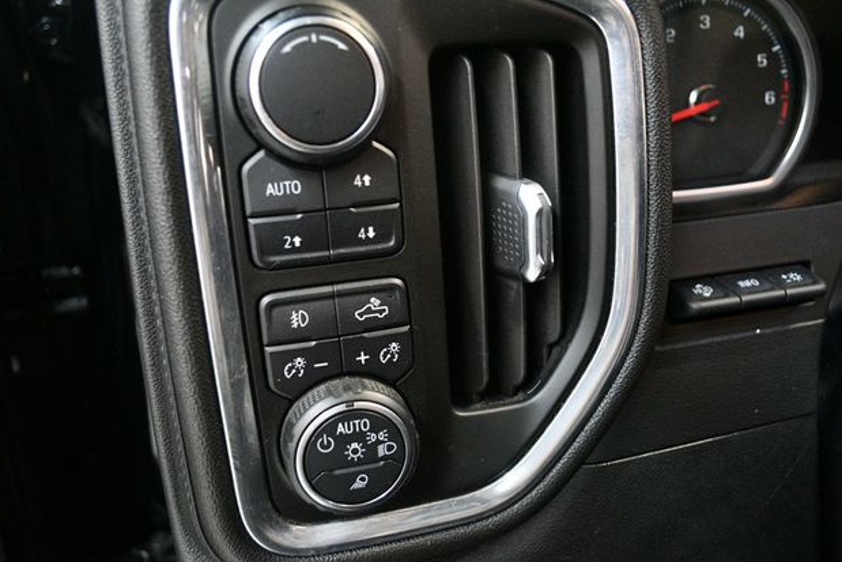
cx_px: 424
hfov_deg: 60.3
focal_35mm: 31
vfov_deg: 42.3
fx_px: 725
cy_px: 287
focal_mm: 20
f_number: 3.8
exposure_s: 1/60
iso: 6400
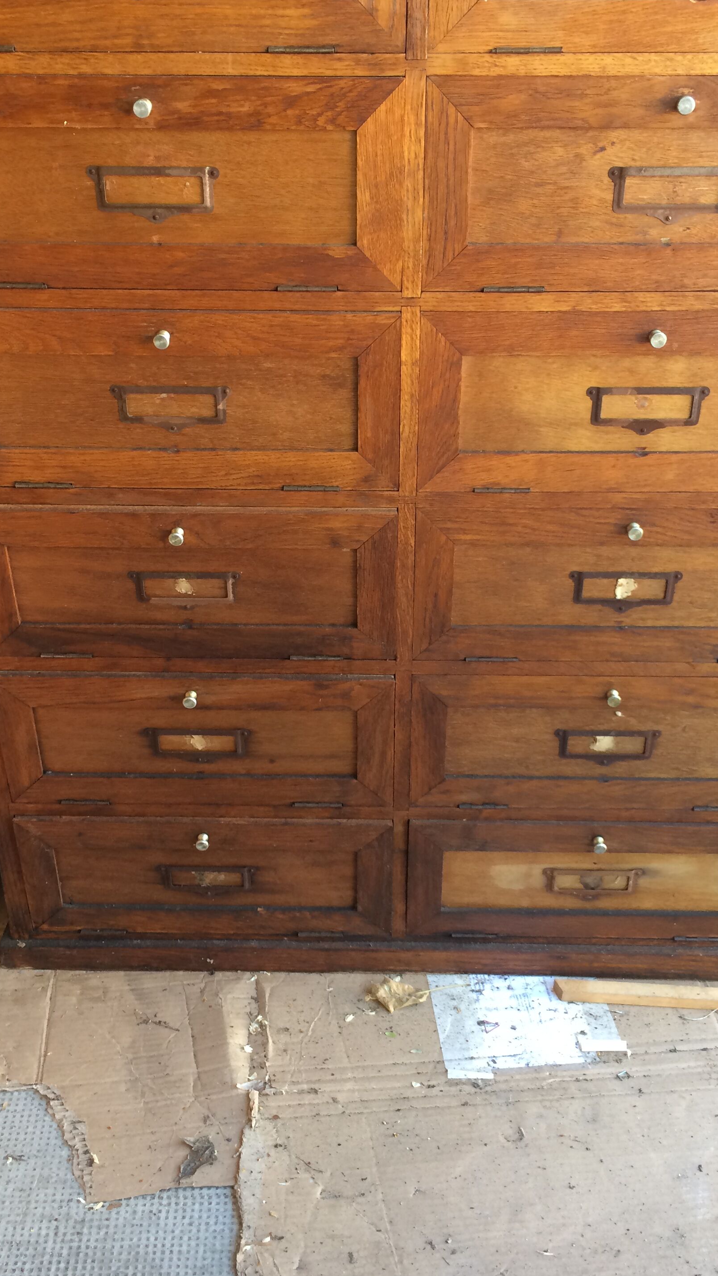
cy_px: 640
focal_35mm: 36
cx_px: 361
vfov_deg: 55.3
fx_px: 1219
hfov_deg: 32.8
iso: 40
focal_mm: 4.15
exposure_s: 1/33
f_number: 2.2
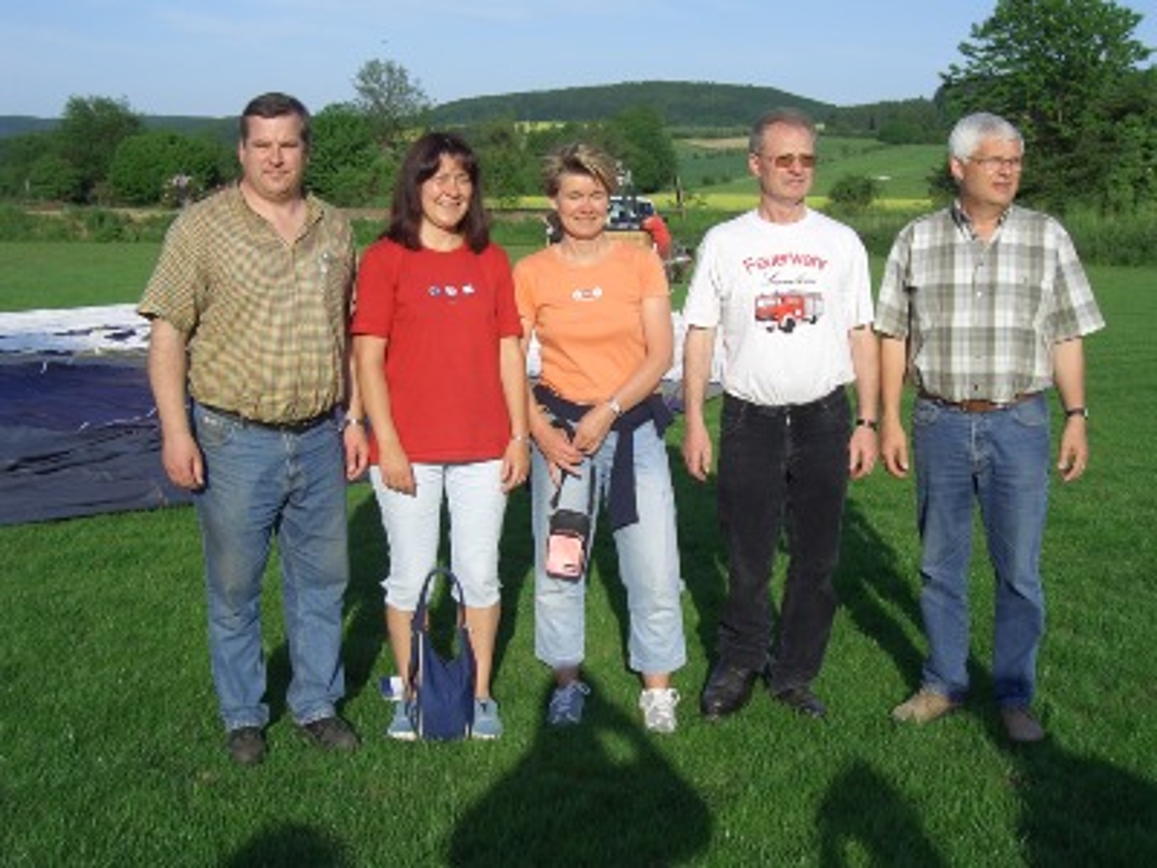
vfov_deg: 32.9
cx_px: 578
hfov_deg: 42.9
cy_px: 434
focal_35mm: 44
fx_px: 1471
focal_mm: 9.2
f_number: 5
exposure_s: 1/400
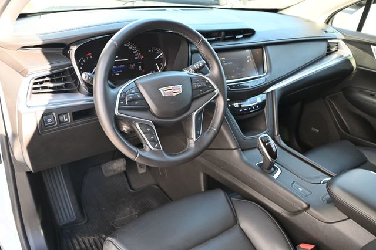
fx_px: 313
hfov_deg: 62.0
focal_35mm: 30
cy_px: 125
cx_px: 188
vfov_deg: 43.6
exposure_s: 1/125
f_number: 3.8
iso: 800
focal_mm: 20
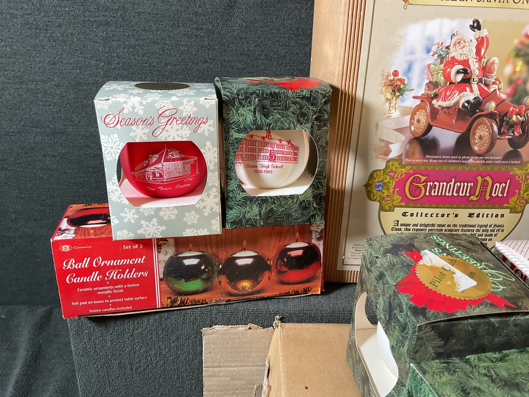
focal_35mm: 29
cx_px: 264
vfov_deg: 48.2
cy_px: 198
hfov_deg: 61.7
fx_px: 443
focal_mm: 3
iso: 100
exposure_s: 1/60
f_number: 1.8
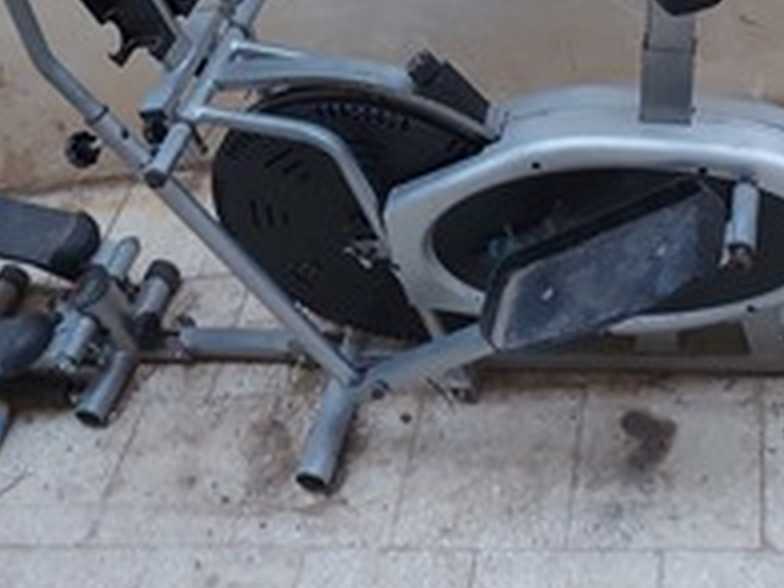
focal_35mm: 56
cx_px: 406
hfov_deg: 34.3
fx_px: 1268
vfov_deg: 24.5
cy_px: -42
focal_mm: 5.23
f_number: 1.8
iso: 320
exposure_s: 1/25
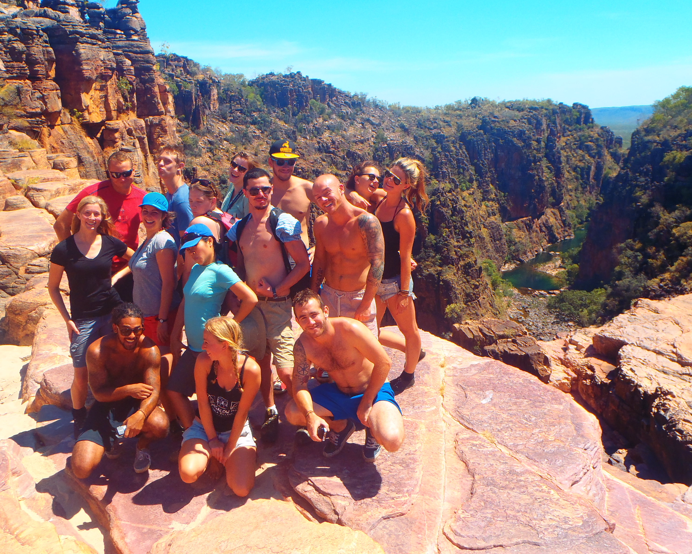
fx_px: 614
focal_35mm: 30
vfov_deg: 48.5
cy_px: 278
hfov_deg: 58.8
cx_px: 337
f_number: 4.5
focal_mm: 5
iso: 80
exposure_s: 1/400
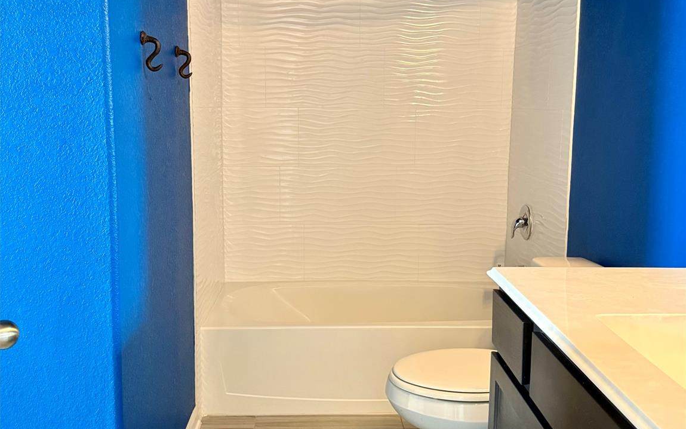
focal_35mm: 34
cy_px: 184
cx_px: 343
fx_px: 636
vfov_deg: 37.2
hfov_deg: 56.7
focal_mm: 6.76
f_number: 1.78
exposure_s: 1/60
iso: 500
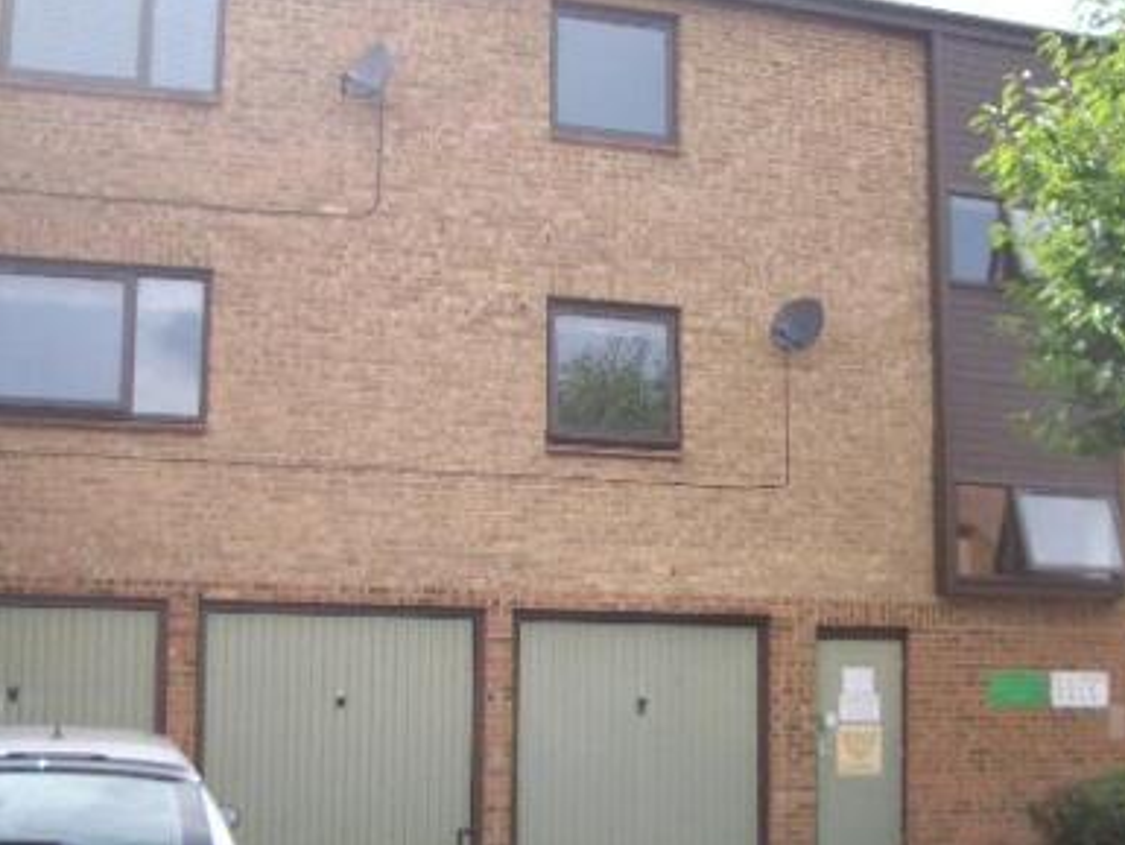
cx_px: 568
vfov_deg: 27.4
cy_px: 531
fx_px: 1723
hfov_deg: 36.2
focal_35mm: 53
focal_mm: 5.8
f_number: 2.6
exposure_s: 1/320
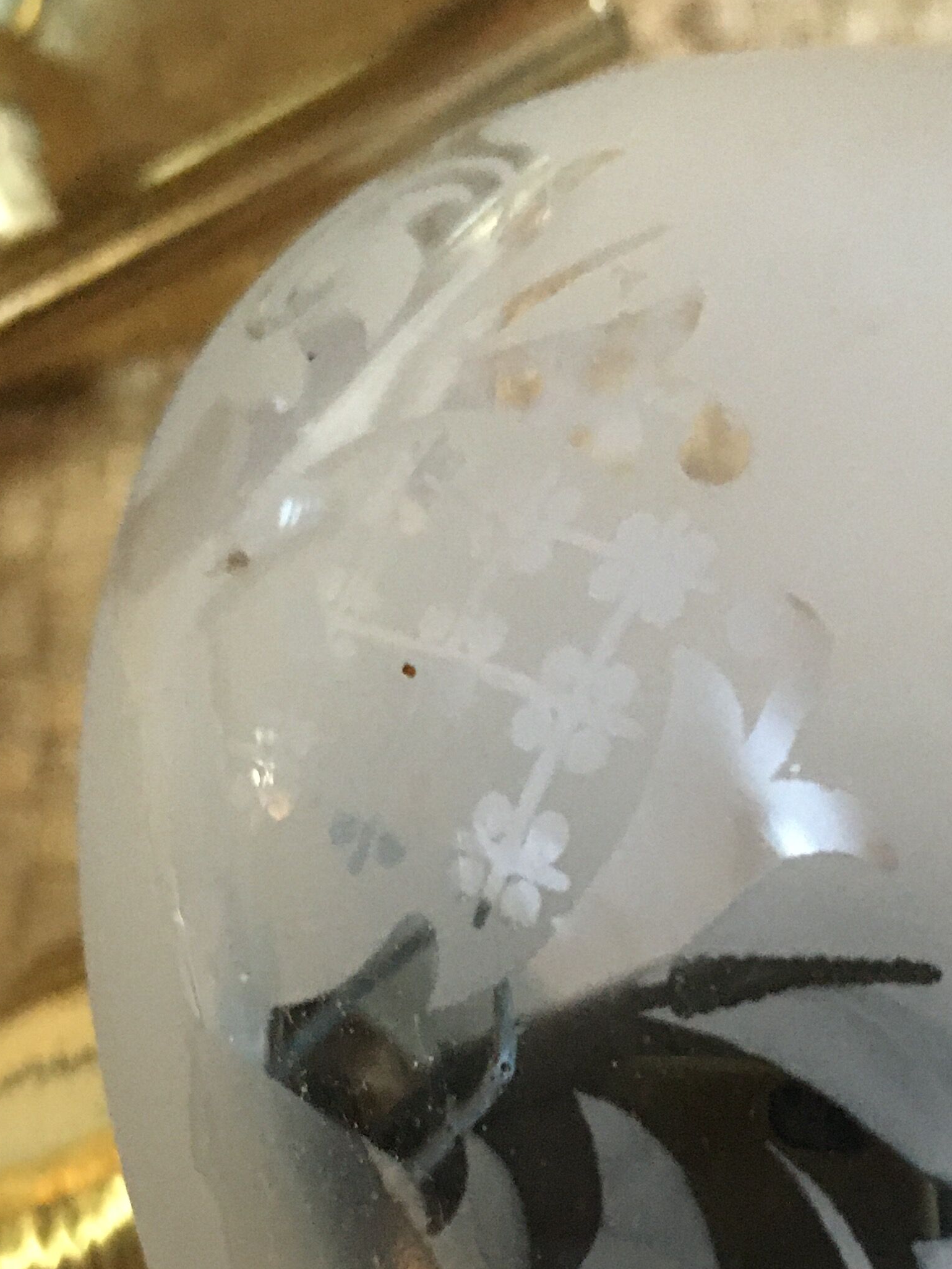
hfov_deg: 25.6
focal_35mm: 57
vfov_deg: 33.3
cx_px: 601
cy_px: 905
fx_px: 2089
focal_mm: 4.15
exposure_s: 1/17
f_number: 2.2
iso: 250
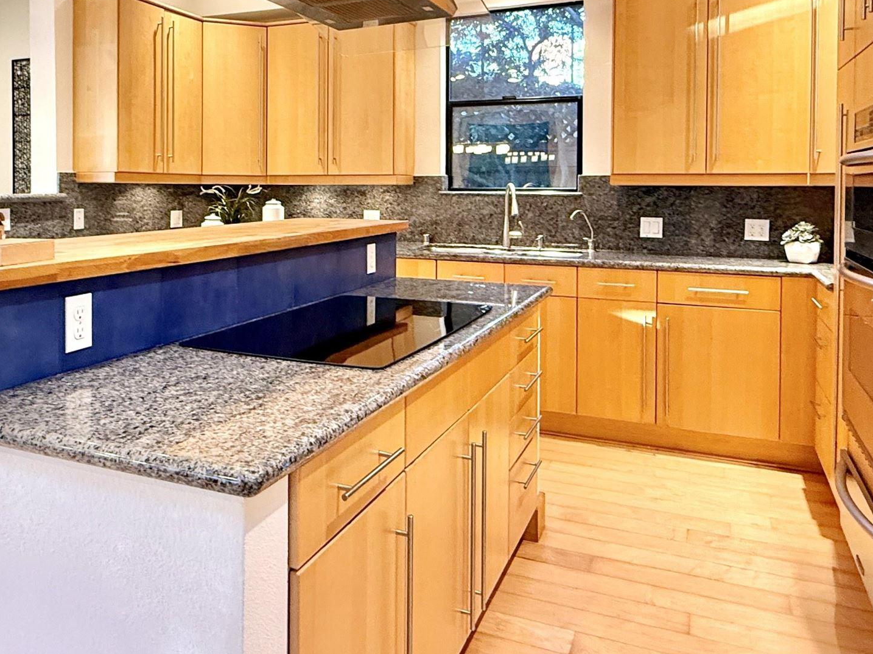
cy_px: 196
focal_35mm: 30
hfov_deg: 59.6
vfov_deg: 45.7
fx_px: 756
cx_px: 359
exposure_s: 1/60
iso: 400
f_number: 2.2
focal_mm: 2.22
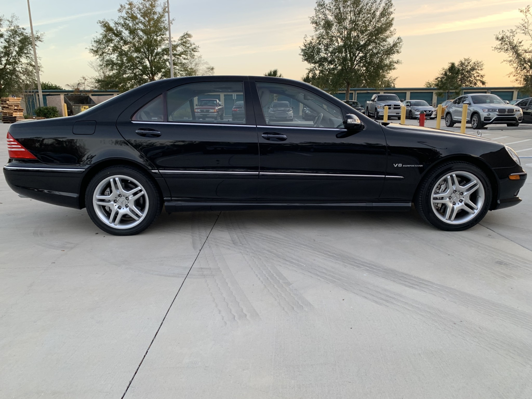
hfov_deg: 67.3
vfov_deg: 53.1
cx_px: 266
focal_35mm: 26
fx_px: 400
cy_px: 200
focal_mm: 4.25
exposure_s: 1/122
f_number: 1.8
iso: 32
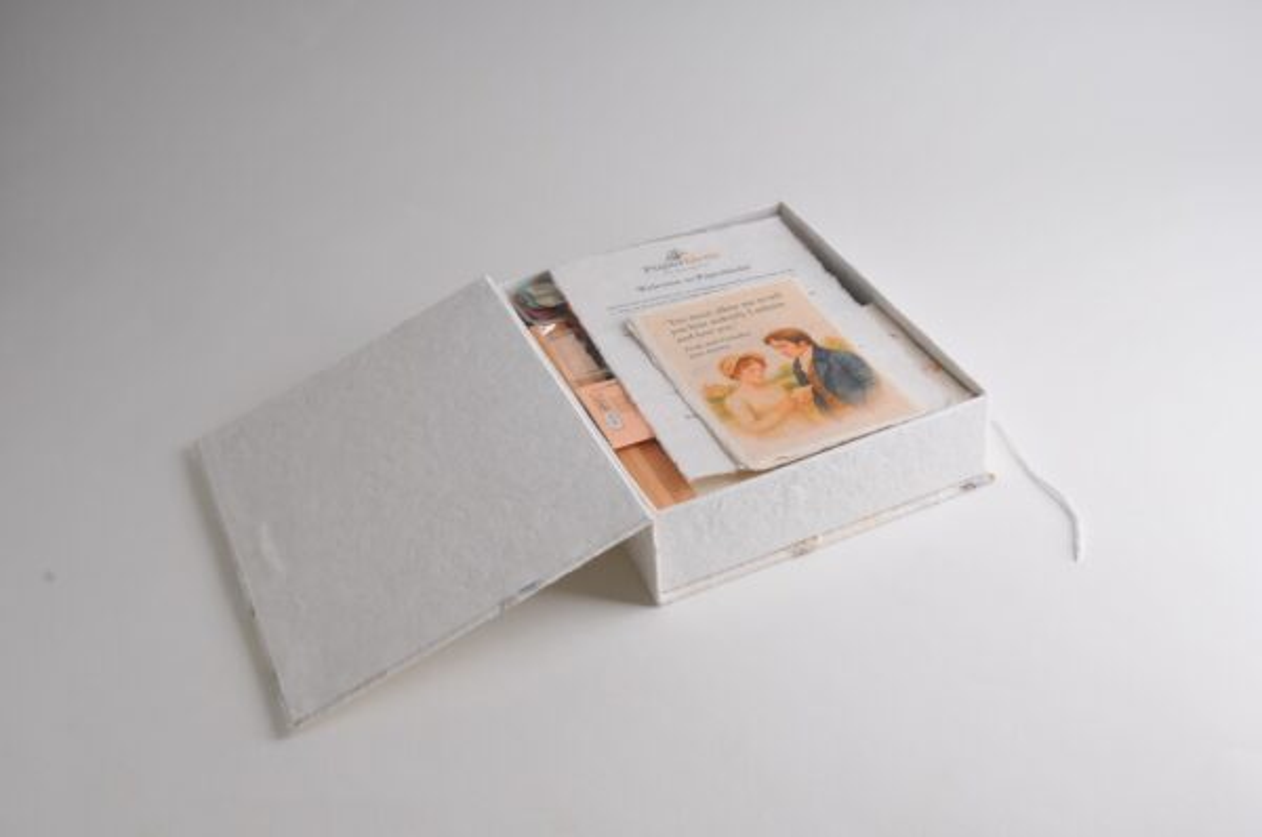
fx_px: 1470
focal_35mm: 42
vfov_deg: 31.8
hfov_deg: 46.5
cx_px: 631
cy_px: 418
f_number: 13
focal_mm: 28
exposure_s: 1/200
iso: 250
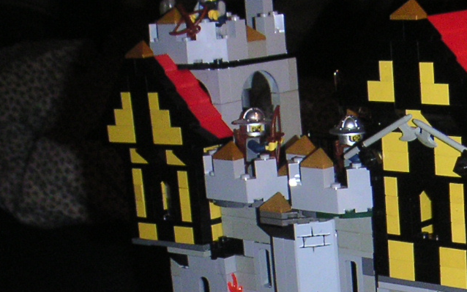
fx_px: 1286
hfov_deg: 20.3
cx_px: 390
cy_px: 332
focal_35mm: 101
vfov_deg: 12.7
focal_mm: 6
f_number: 2.8
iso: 160
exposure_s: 1/45
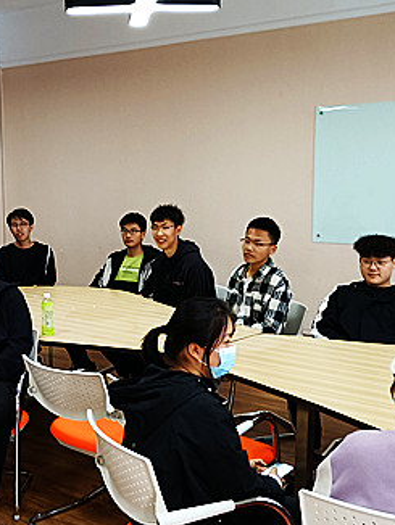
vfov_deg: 37.4
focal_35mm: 51
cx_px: 119
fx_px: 775
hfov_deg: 28.3
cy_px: 283
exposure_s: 1/33.3
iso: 665
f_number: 1.8
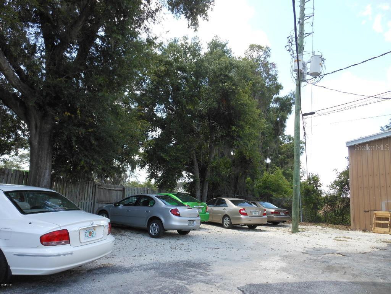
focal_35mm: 25
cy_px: 147
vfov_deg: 54.9
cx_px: 196
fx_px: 282
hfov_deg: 69.4
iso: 80
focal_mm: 4.5
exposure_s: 1/250
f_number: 3.2
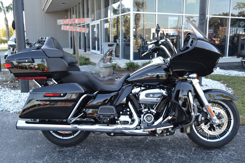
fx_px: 225
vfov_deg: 40.0
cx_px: 122
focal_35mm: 33
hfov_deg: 57.2
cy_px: 82
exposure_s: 1/125
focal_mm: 22
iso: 320
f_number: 5.6
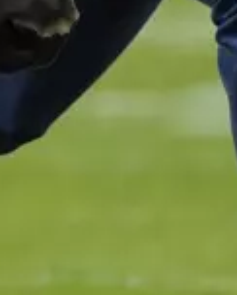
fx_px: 38808
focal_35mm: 4435
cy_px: -208
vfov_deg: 0.4
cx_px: -458
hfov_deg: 0.3
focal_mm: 600
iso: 3200
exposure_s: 1/1250
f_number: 4
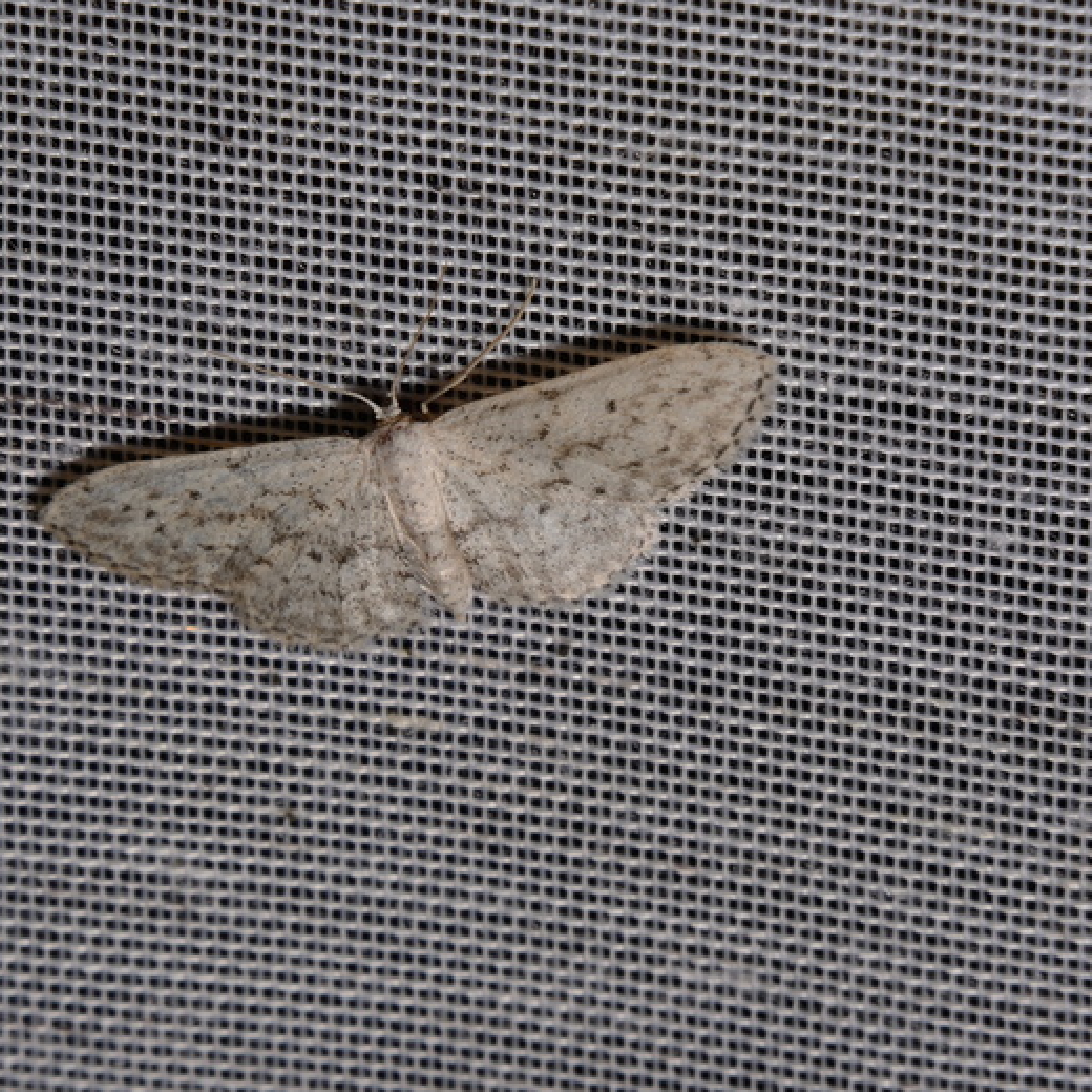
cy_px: 546
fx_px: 5876
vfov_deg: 10.6
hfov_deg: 10.6
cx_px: 380
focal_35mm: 165
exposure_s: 1/60
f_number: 25
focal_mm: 85
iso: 100
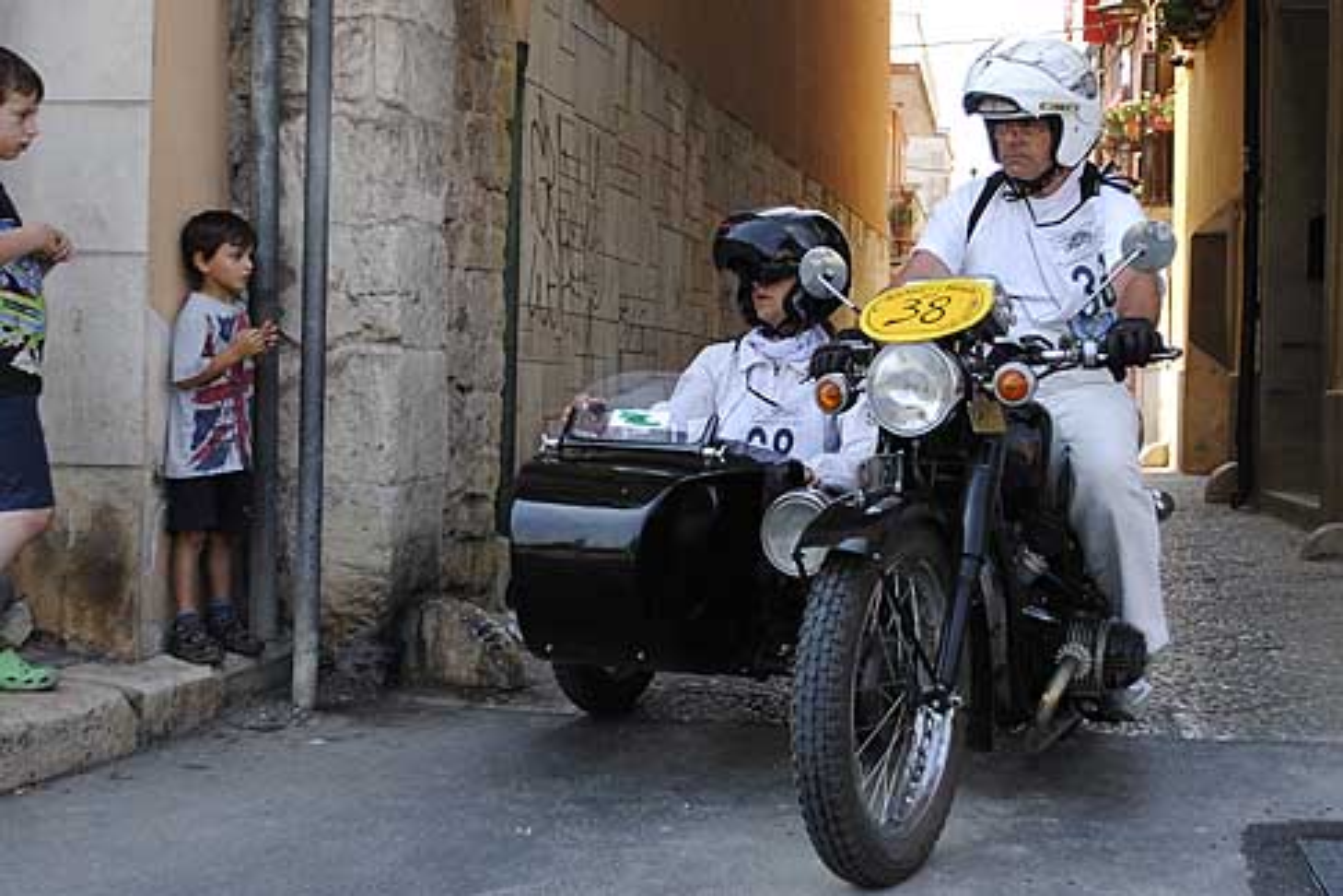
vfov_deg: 29.9
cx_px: 672
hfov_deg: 43.6
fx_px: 1679
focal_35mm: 45
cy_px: 448
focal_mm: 30
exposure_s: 1/500
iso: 320
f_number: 4.5
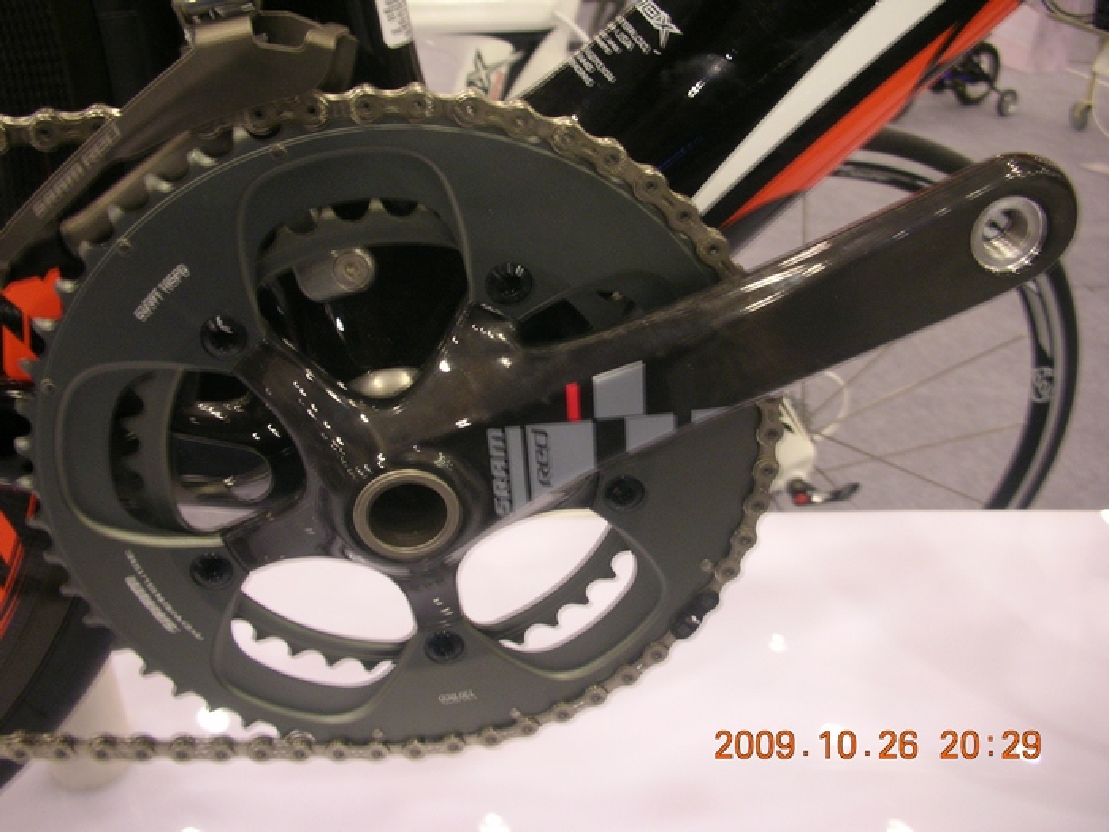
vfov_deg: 40.7
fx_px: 1121
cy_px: 416
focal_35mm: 35
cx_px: 554
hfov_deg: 52.6
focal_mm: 5.8
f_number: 3
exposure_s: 1/4
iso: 113
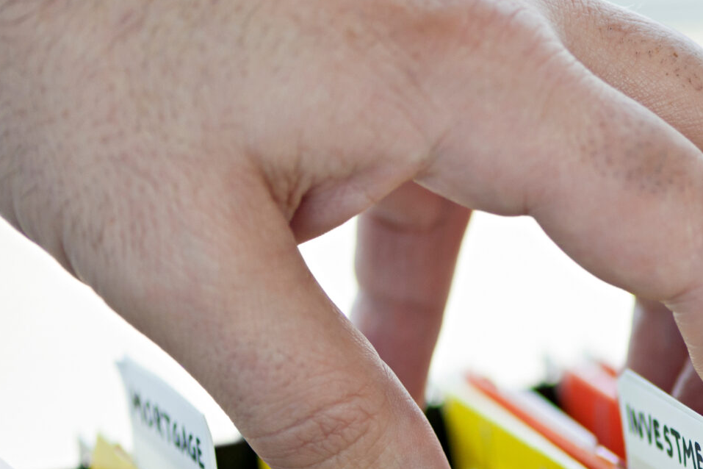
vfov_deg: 4.9
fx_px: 5487
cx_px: 917
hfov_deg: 7.3
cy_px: 464
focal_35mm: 281
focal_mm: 105
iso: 200
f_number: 3
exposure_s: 1/60
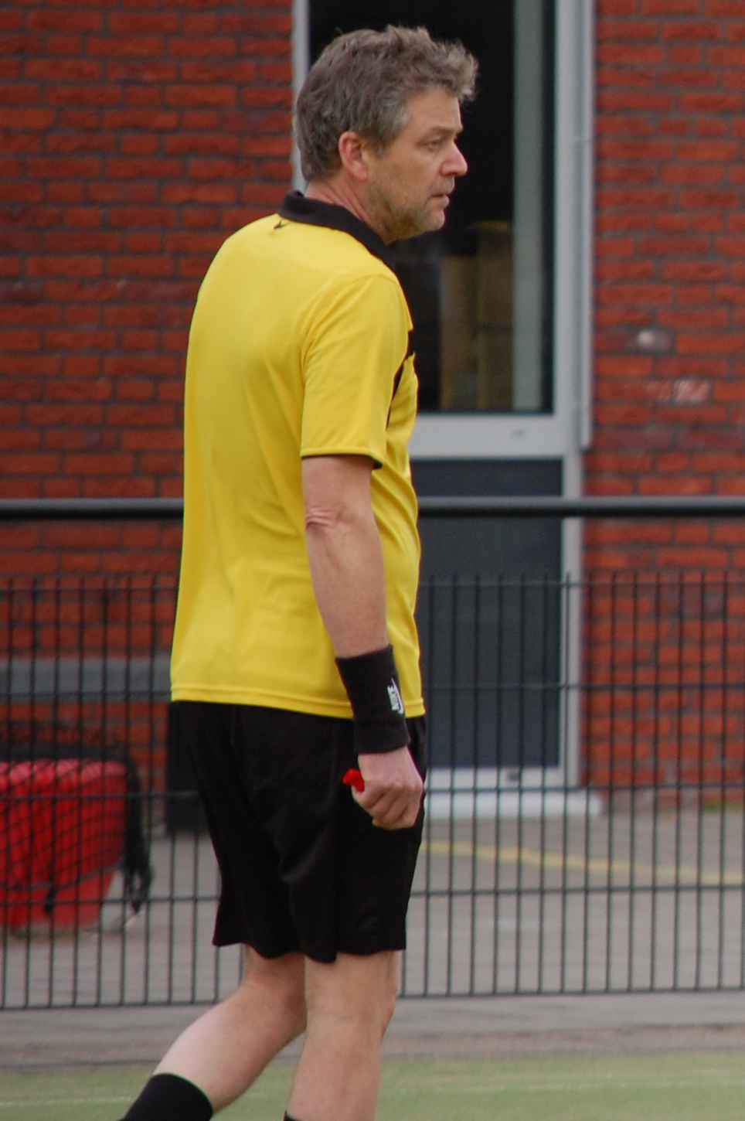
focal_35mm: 300
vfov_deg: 6.9
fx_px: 9330
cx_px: 372
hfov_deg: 4.6
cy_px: 560
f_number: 5.6
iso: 450
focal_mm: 200
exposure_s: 1/500
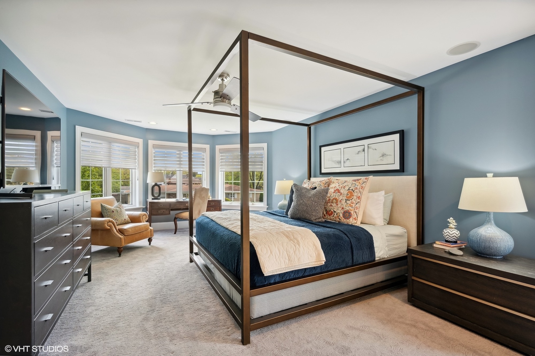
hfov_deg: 96.8
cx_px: 268
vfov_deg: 73.7
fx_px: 238
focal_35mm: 16
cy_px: 178
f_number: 8
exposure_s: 1/6
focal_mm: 16
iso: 200
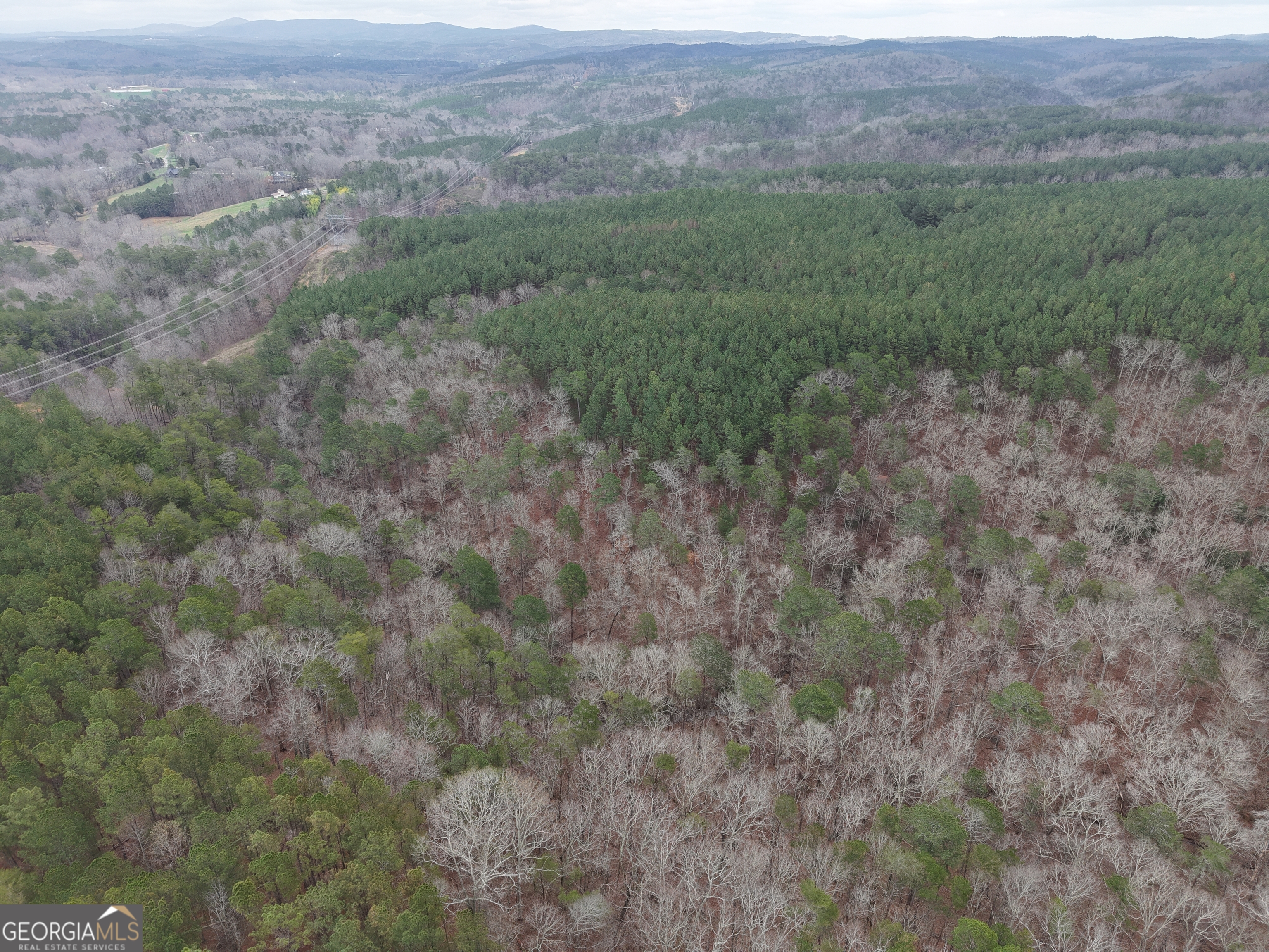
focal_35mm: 24
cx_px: 634
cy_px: 476
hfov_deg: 71.6
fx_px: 880
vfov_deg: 56.8
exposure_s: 1/1250
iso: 230
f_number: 1.8
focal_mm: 8.67
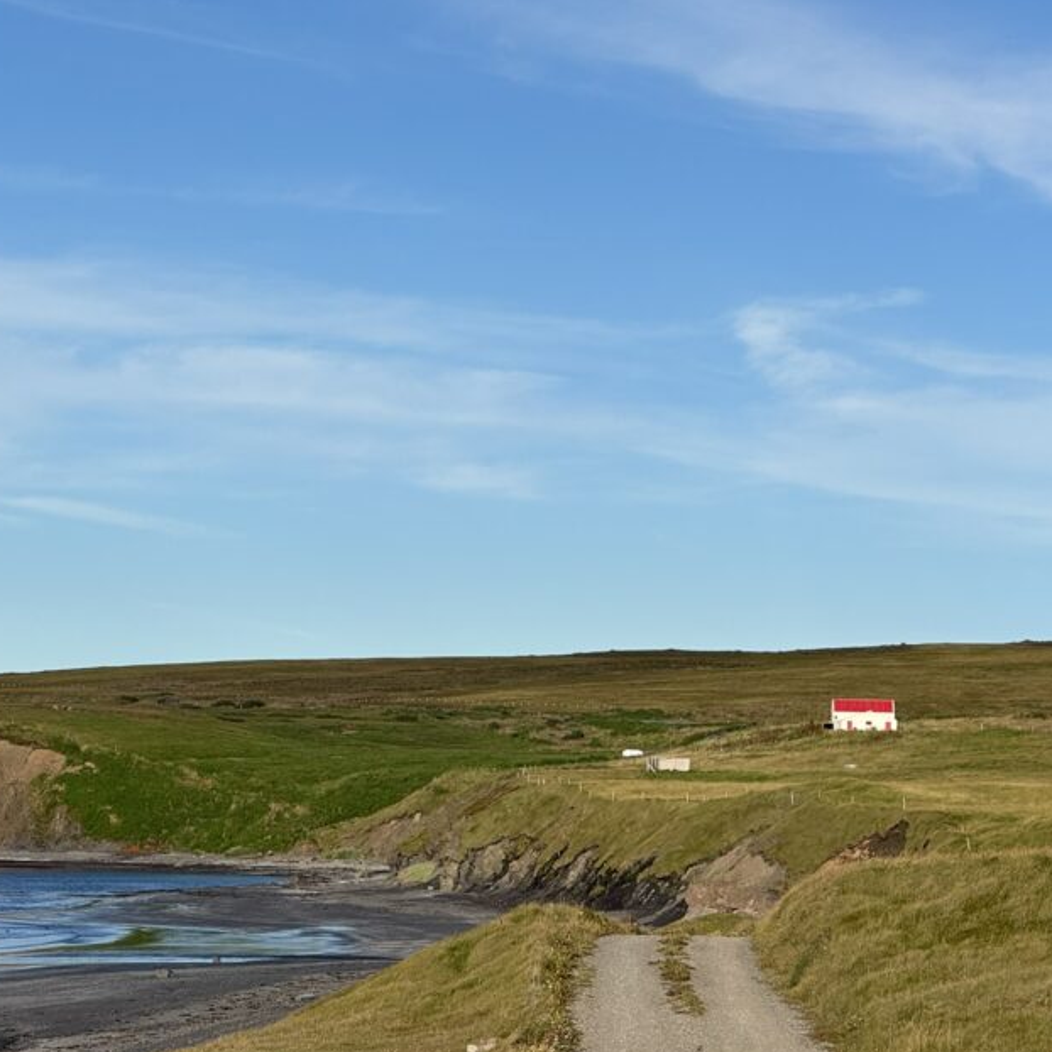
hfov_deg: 15.6
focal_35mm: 112
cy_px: 643
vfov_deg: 15.5
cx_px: 572
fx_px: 3851
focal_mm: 9
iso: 25
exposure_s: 1/1107
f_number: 2.8
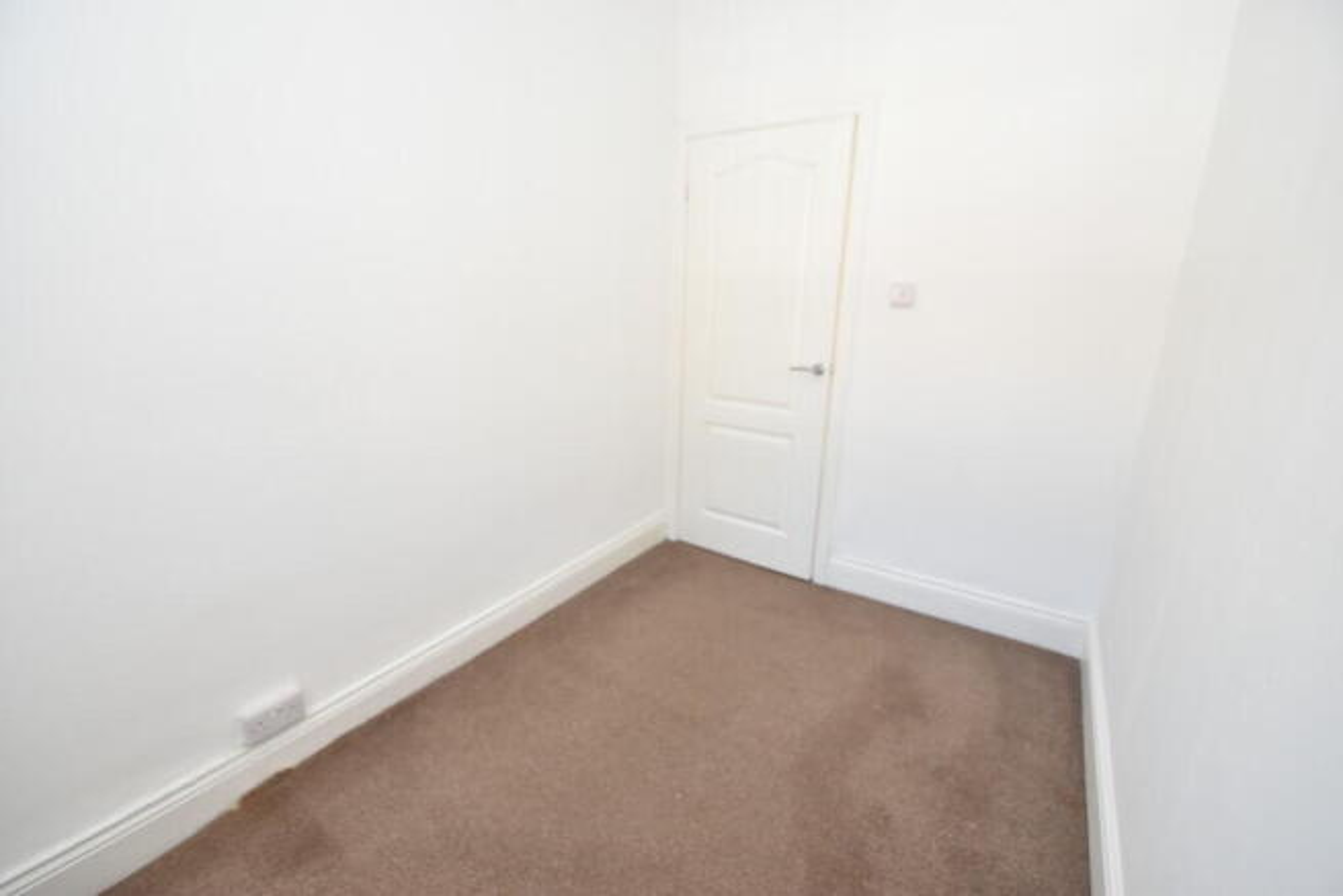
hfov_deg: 100.4
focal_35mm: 15
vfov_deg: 77.4
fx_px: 560
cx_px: 672
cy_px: 448
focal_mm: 10
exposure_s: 1/100
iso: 800
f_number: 5
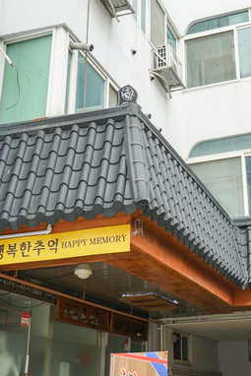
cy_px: 172
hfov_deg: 25.2
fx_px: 554
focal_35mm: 53
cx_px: 190
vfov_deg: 37.5
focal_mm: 29
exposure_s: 1/80
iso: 100
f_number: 6.3
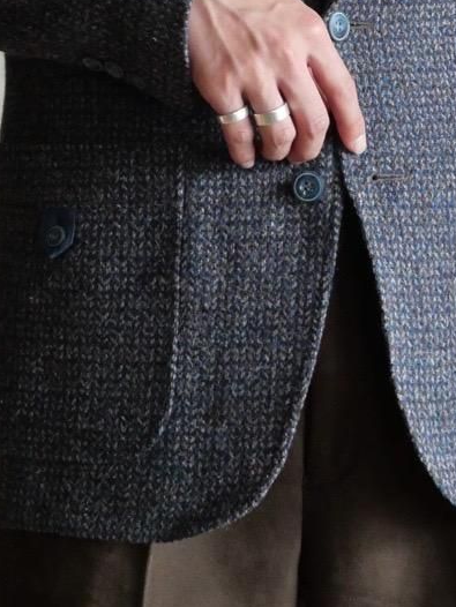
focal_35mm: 292
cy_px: -33
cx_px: 266
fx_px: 5125
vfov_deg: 6.8
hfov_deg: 5.1
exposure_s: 1/60
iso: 3200
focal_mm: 60
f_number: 4
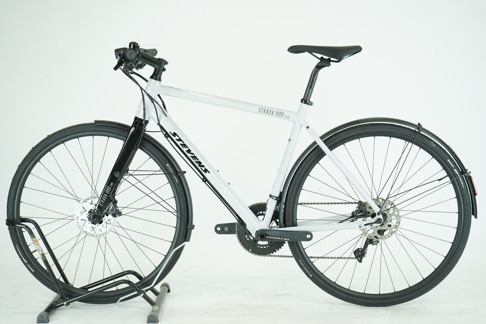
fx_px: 783
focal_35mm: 58
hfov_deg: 34.5
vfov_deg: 23.4
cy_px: 162
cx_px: 243
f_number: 5.6
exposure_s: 1/200
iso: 1600
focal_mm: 58
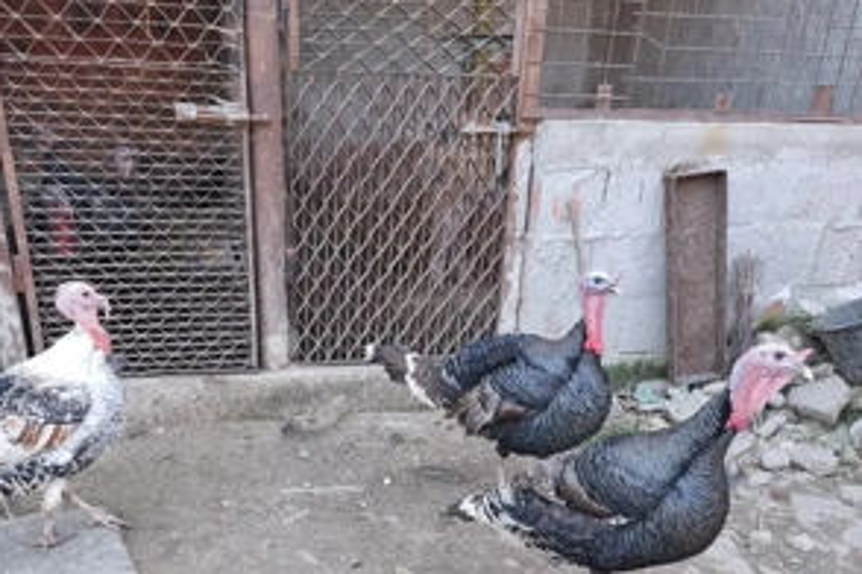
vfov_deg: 37.5
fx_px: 814
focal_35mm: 34
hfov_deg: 55.8
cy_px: 460
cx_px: 425
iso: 125
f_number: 1.8
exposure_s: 1/50
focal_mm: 6.7
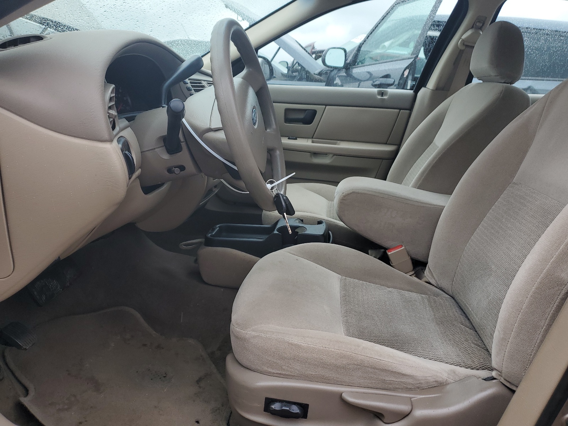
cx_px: 284
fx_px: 427
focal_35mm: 26
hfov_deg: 67.3
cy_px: 213
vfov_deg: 53.1
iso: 50
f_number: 1.5
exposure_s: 1/294
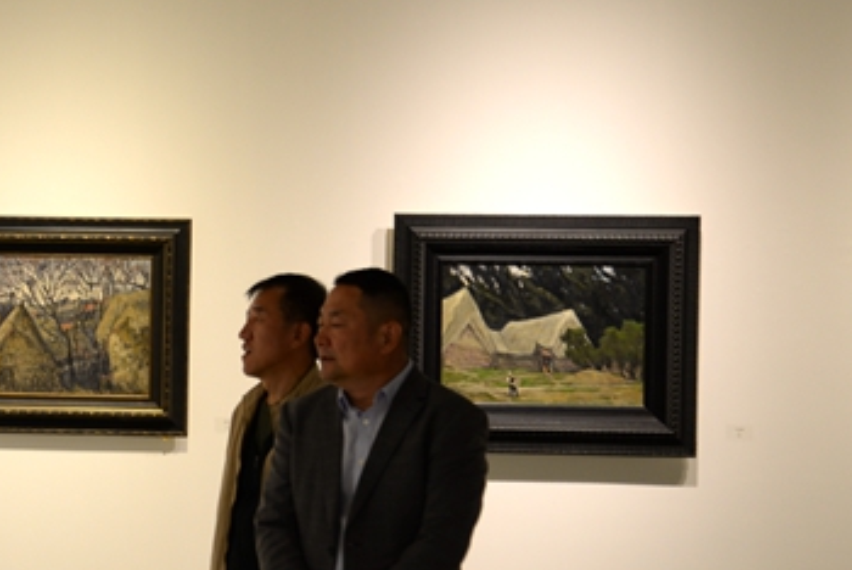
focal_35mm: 92
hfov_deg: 21.4
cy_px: 376
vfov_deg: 14.9
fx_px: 2179
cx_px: 22
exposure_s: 1/30
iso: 500
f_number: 4.2
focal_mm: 46
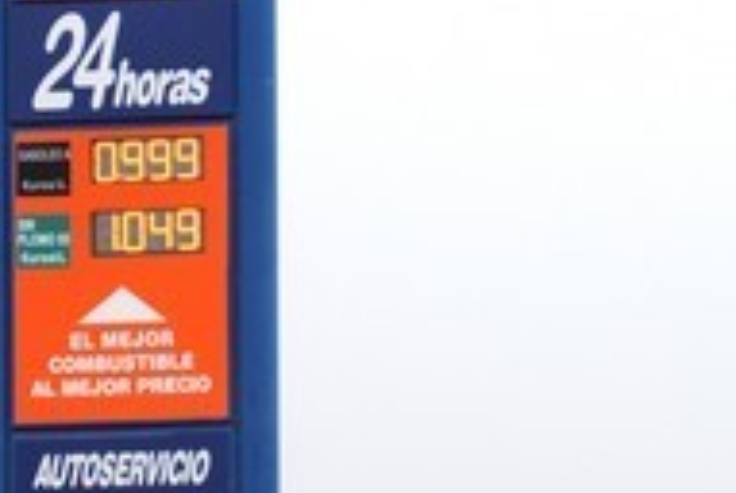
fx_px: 5017
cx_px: 412
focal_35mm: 245
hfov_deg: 8.4
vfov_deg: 5.6
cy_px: 416
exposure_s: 1/200
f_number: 7.1
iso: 100
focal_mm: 52
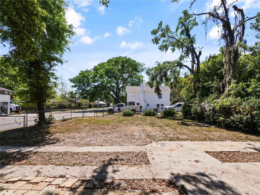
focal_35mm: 14
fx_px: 105
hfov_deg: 102.1
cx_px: 130
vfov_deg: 85.7
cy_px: 98
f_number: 8
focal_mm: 7
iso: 200
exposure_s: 1/500
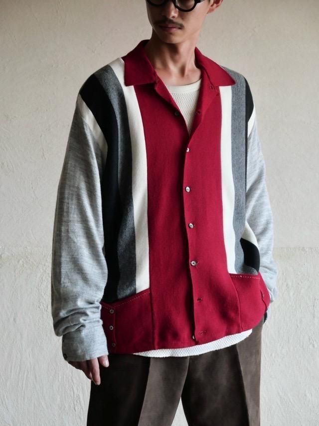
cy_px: 213
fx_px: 1278
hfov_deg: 14.2
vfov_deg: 18.9
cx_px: 160
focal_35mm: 104
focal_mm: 52
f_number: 4
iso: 1250
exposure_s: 1/125
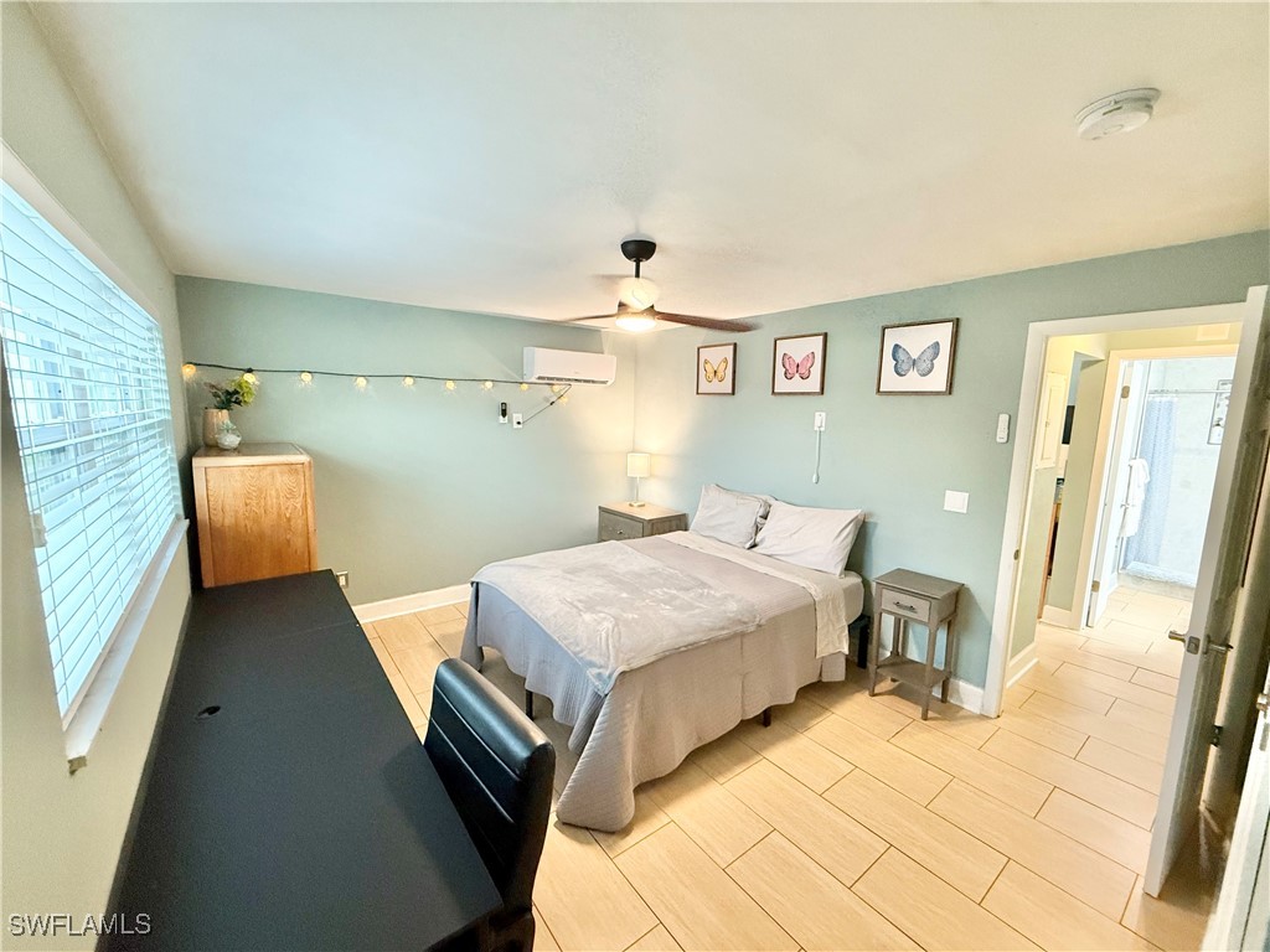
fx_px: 514
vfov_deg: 85.7
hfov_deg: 102.1
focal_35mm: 14
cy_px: 476
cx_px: 635
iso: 400
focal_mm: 2.22
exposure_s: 1/60
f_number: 2.2
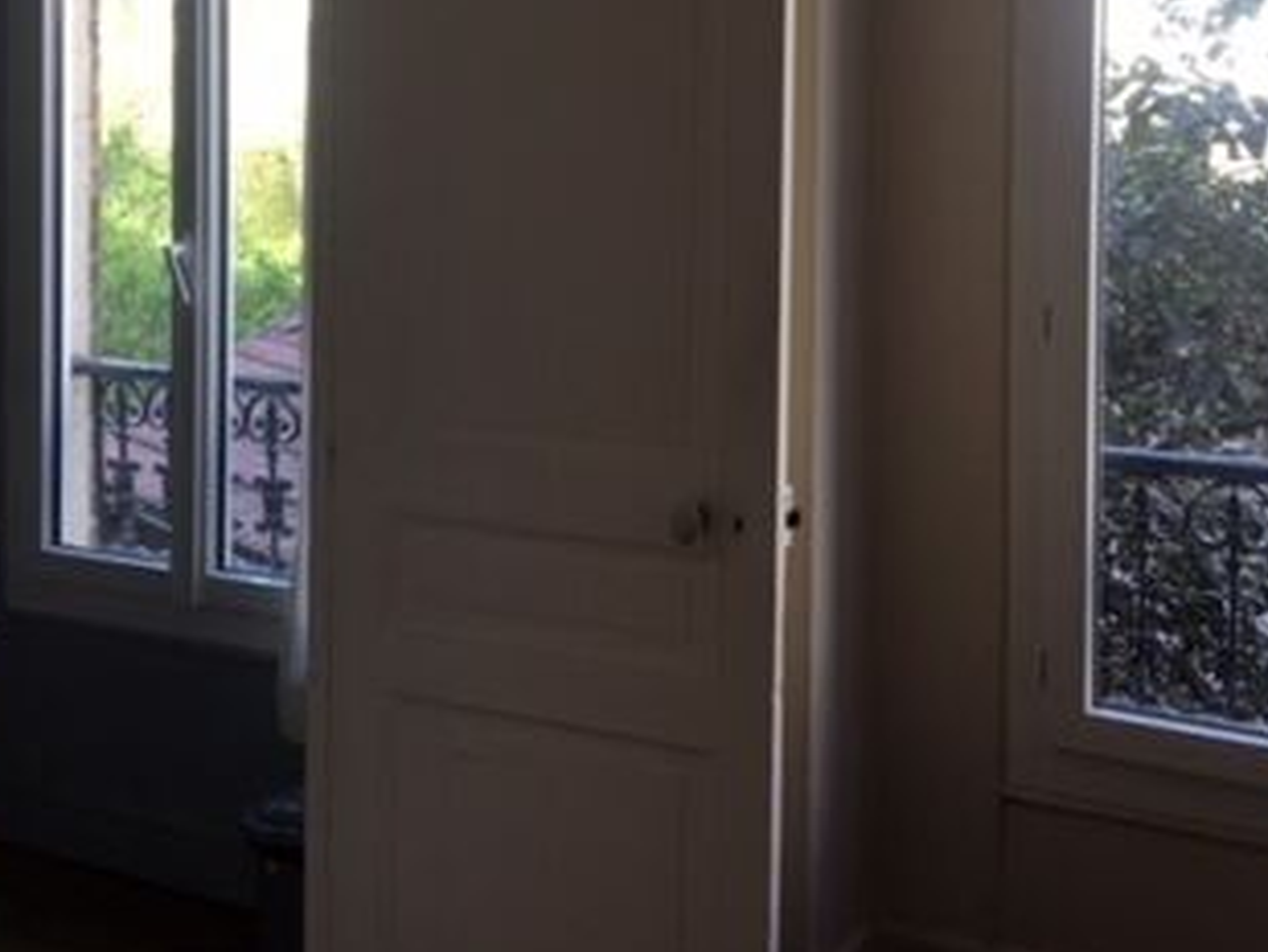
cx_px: 665
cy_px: 234
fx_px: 1649
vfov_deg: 31.6
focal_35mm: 45
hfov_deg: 42.0
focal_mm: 4.15
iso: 32
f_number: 2.2
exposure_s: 1/100
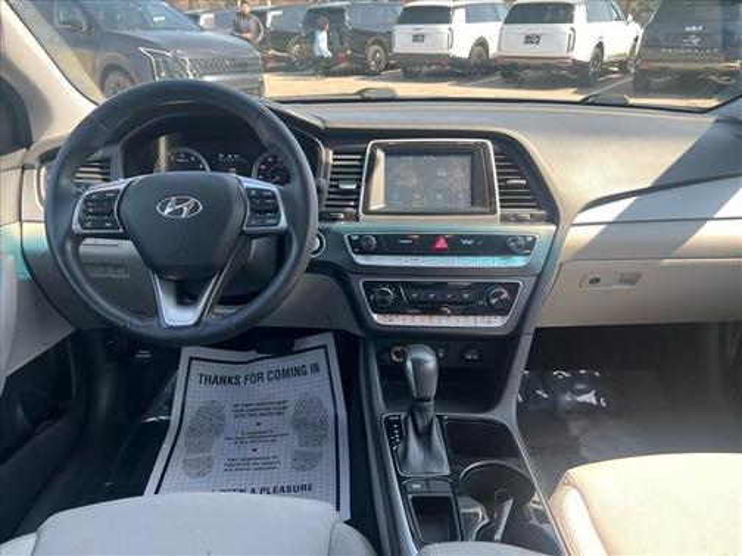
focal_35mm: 26
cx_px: 371
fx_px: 557
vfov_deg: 53.1
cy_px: 278
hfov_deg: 67.3
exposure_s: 1/254
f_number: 1.5
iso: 40
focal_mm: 5.7
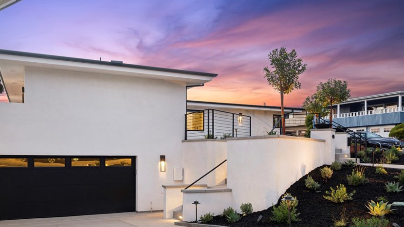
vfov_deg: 37.4
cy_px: 149
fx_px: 332
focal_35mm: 31
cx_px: 169
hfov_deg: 62.3
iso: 320
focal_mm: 24
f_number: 9
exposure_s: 1/20
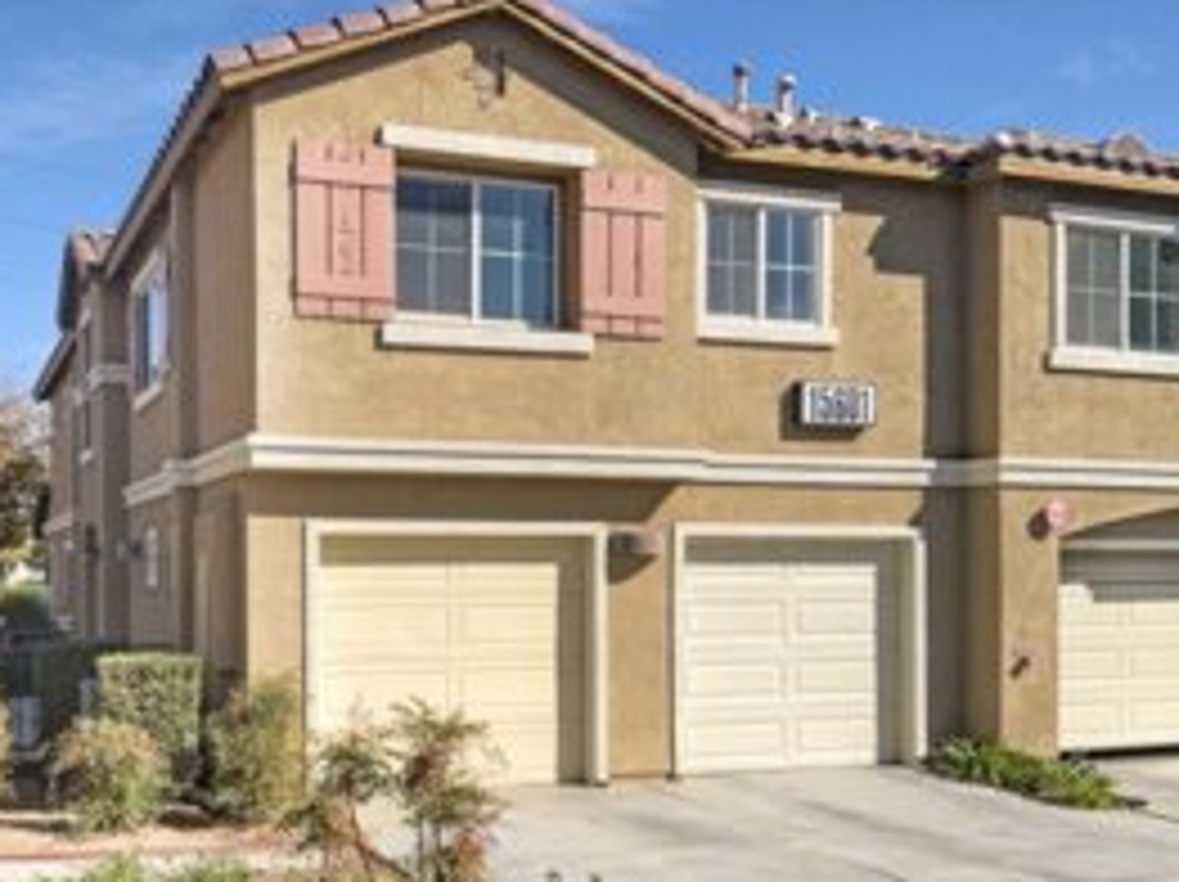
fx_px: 1361
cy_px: 580
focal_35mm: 40
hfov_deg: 46.6
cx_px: 468
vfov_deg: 35.6
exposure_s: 1/1912
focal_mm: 3
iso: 16
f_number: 1.8
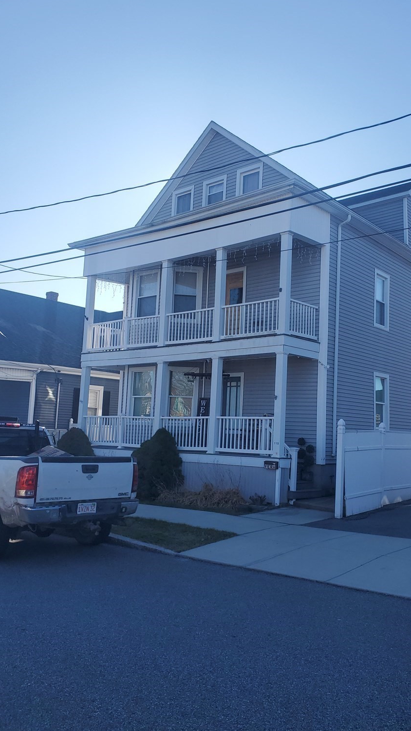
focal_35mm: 29
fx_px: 562
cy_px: 359
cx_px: 270
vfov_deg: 66.1
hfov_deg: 39.8
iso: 50
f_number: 2.4
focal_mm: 4.3
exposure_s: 1/1170
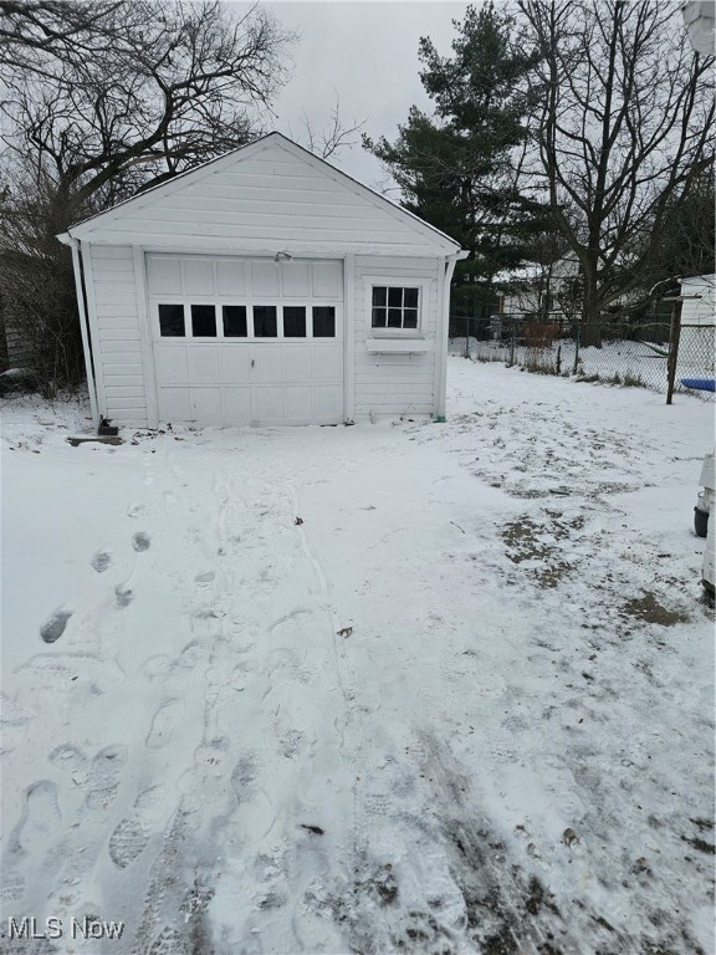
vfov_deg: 73.9
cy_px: 478
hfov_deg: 58.9
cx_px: 358
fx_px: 634
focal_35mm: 23
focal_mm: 6.3
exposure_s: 1/499
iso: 10
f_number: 1.7
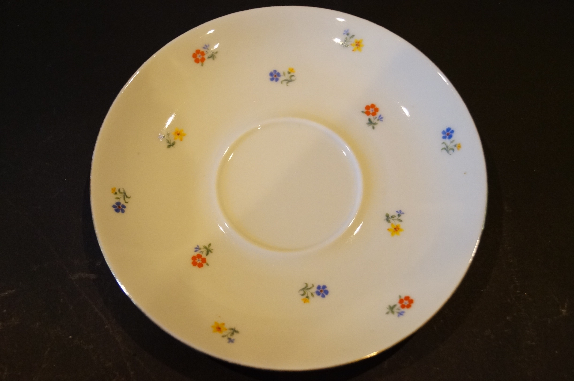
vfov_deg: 29.8
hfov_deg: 43.7
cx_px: 287
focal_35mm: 45
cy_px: 190
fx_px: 716
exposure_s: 1/60
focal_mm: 30
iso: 2000
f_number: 4.5
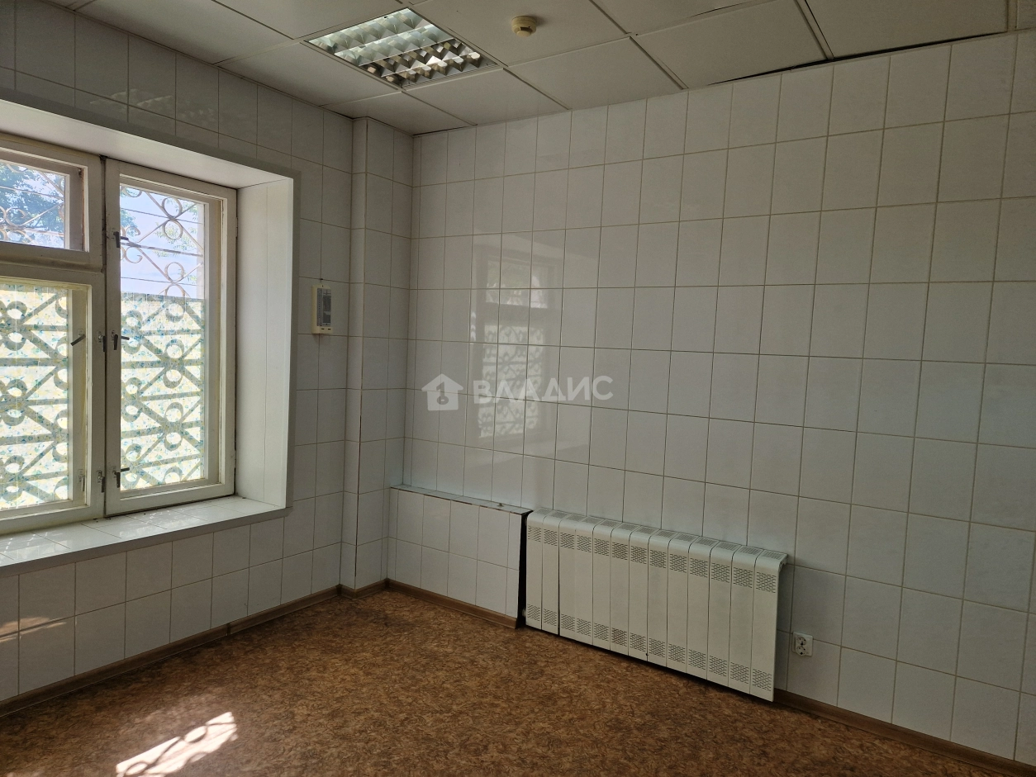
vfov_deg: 58.9
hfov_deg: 73.9
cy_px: 388
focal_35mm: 23
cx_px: 518
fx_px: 688
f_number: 1.8
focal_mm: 5.4
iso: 50
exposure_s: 1/171
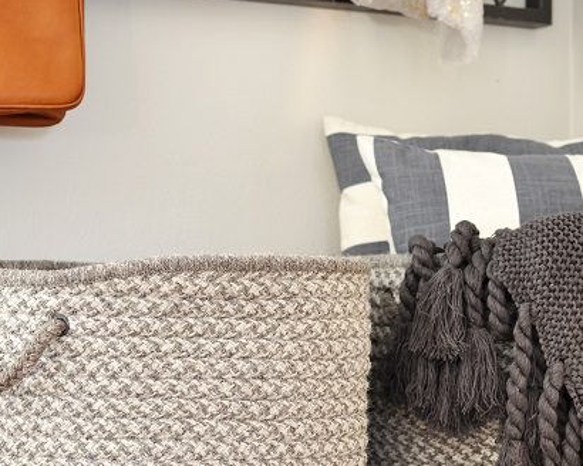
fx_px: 1516
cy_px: 341
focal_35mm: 88
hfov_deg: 21.7
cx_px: 348
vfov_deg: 17.4
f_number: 2.8
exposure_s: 1/6
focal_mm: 35
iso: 250
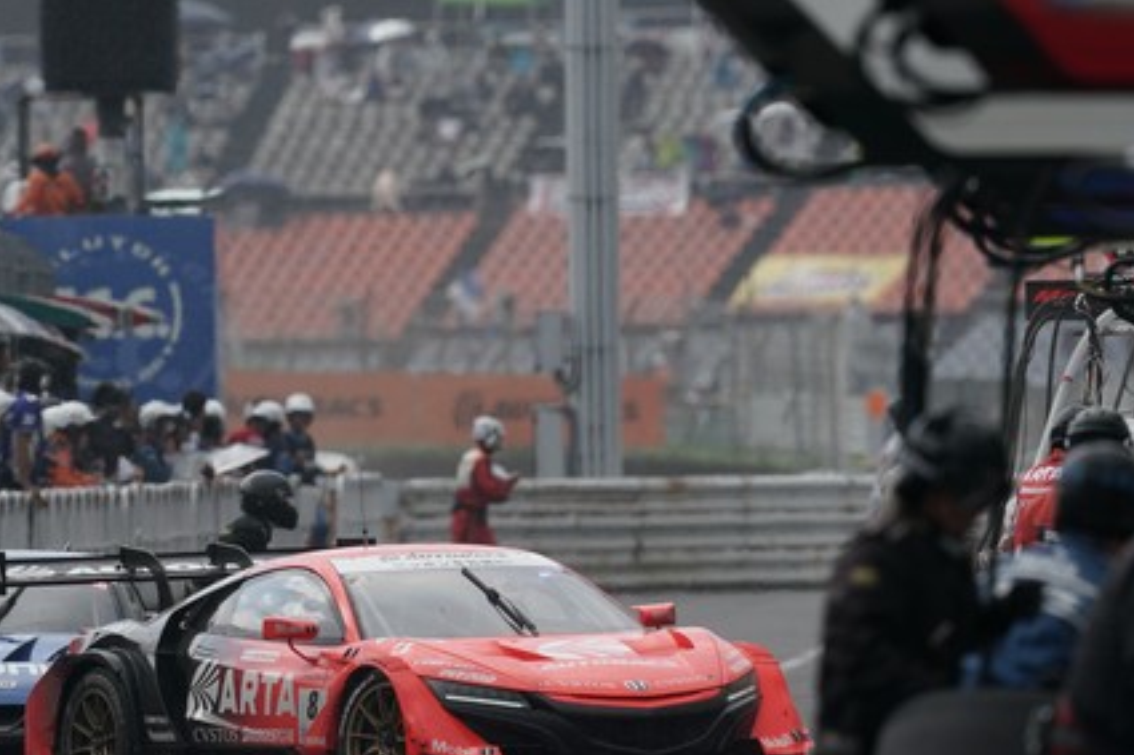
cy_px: 296
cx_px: 475
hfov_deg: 2.0
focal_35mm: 1017
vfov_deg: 1.4
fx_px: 32021
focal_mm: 600
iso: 200
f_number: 8
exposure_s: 1/500
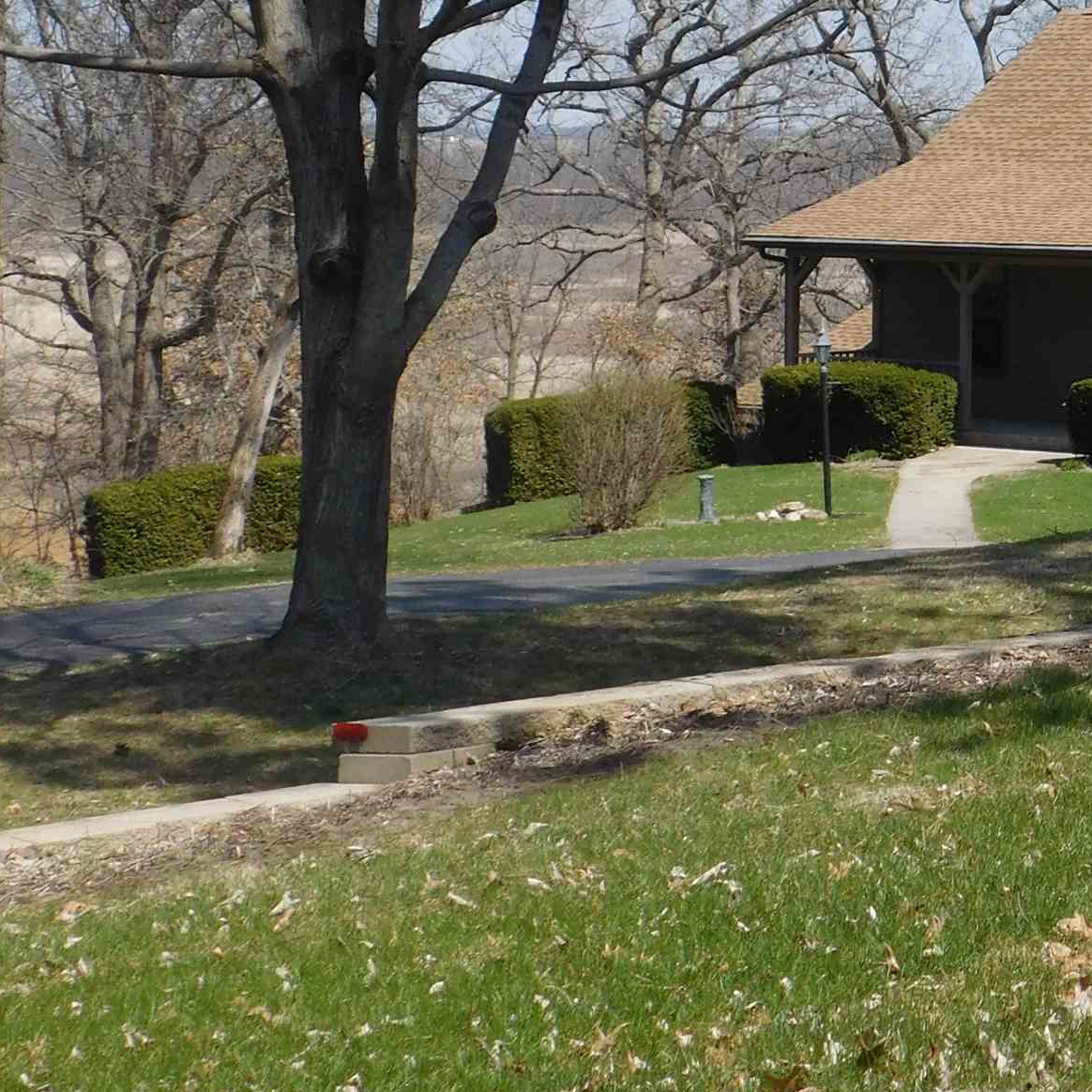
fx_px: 3747
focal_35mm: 105
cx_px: 1357
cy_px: 180
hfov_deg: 15.9
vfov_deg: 16.4
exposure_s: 1/1000
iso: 125
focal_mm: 8
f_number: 3.7
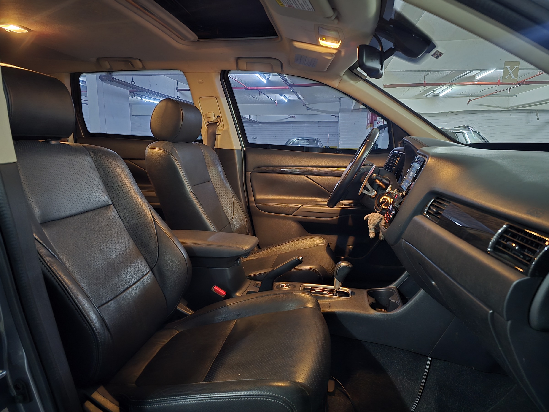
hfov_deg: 73.9
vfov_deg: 58.9
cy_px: 206
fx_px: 365
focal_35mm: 23
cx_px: 274
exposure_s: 1/15
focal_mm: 6.3
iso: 2000
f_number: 1.7
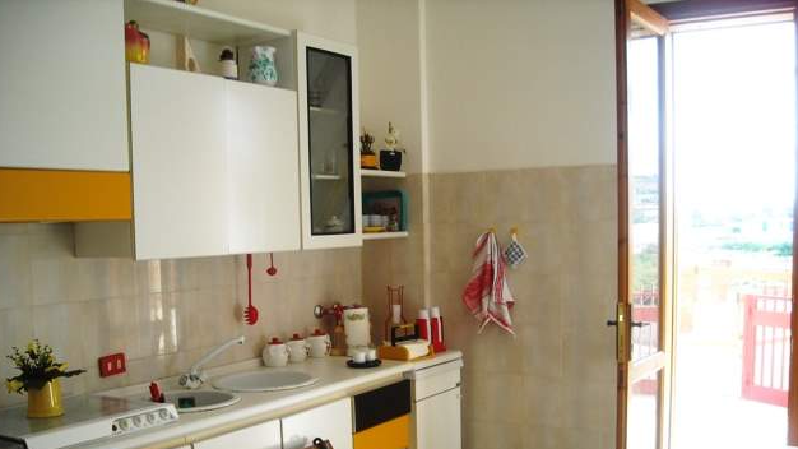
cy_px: 305
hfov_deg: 51.6
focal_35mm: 39
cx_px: 395
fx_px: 825
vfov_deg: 30.2
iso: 129
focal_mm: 5.7
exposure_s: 1/148
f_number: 2.8
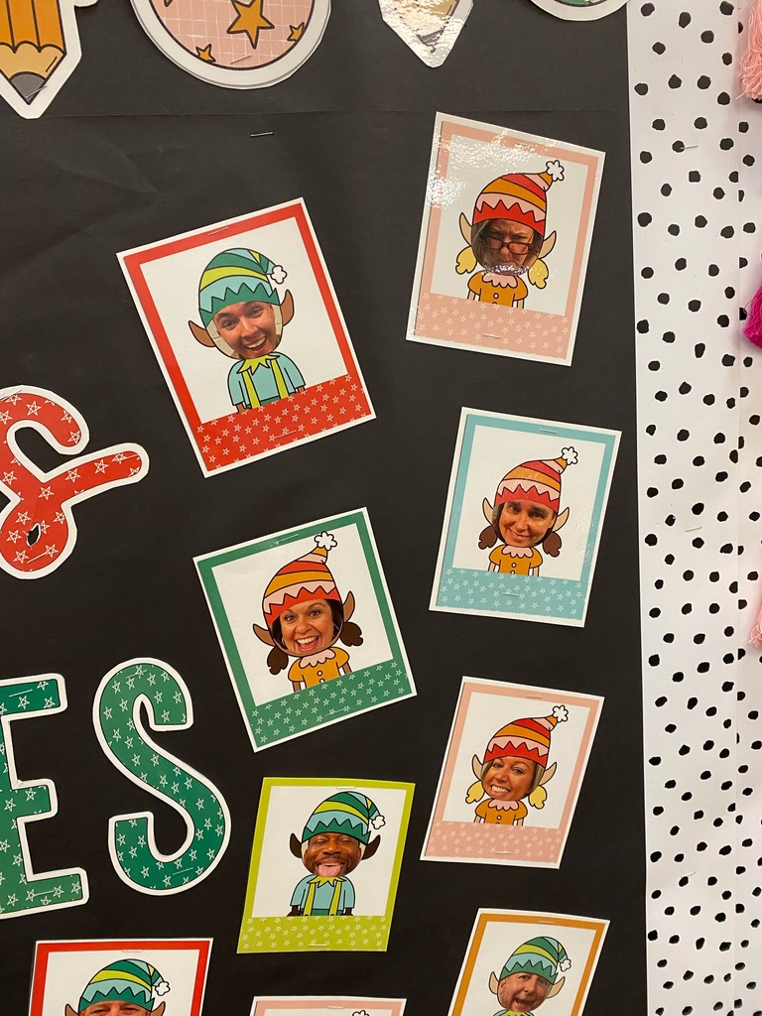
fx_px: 763
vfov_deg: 67.3
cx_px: 381
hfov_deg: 53.1
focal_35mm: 26
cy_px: 508
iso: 250
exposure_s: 1/60
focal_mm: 4.25
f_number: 1.8
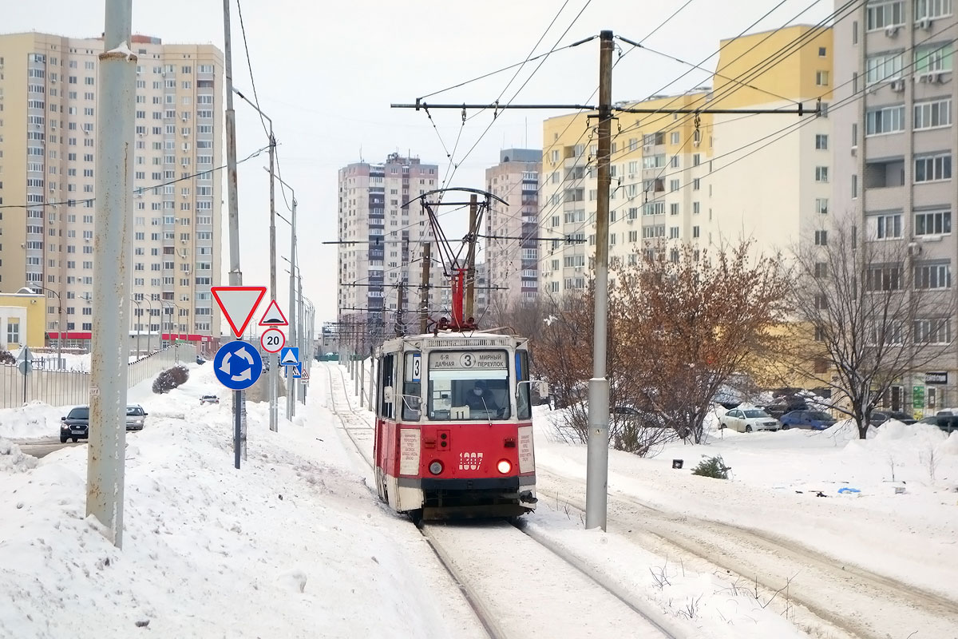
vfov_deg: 14.9
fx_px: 2448
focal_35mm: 92
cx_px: 479
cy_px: 320
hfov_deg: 22.1
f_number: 4.9
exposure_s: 1/500
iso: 160
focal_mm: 34.25
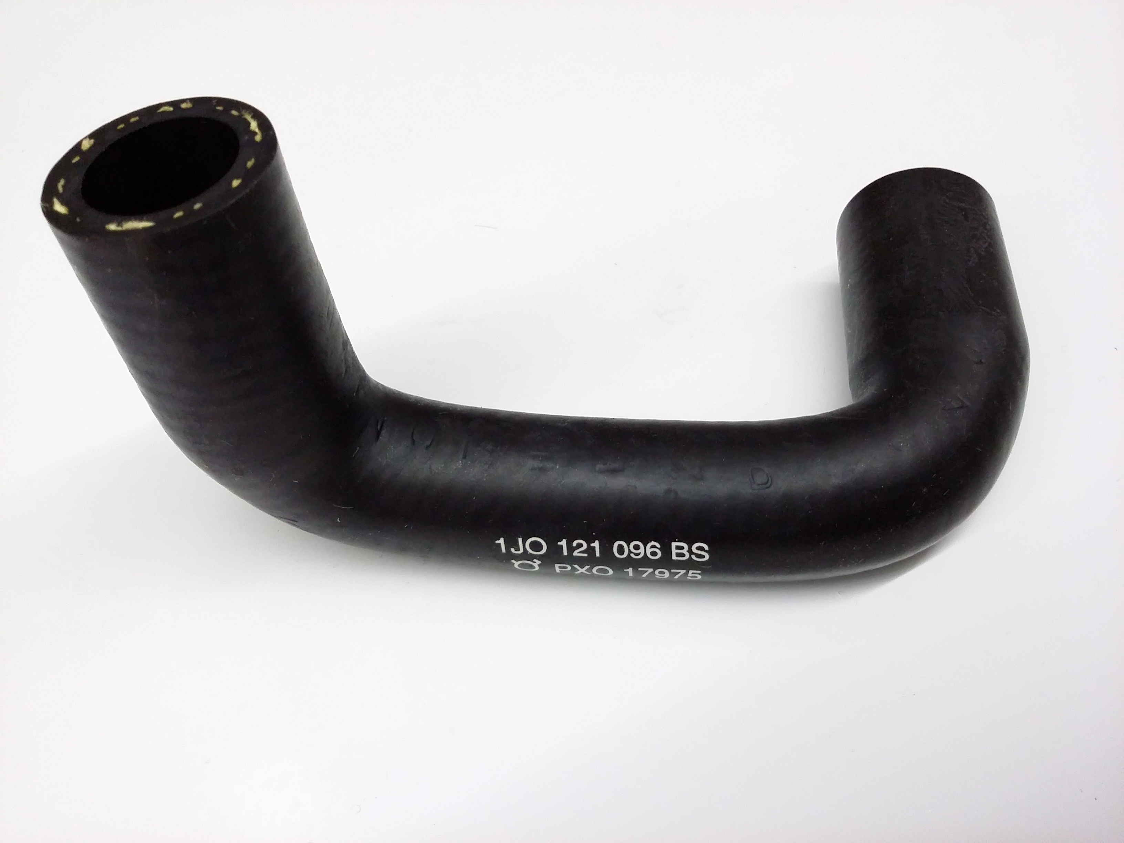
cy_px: 422
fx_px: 1039
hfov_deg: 56.8
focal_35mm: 32
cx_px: 562
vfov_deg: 44.2
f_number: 2.4
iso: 160
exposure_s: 1/17
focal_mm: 3.4
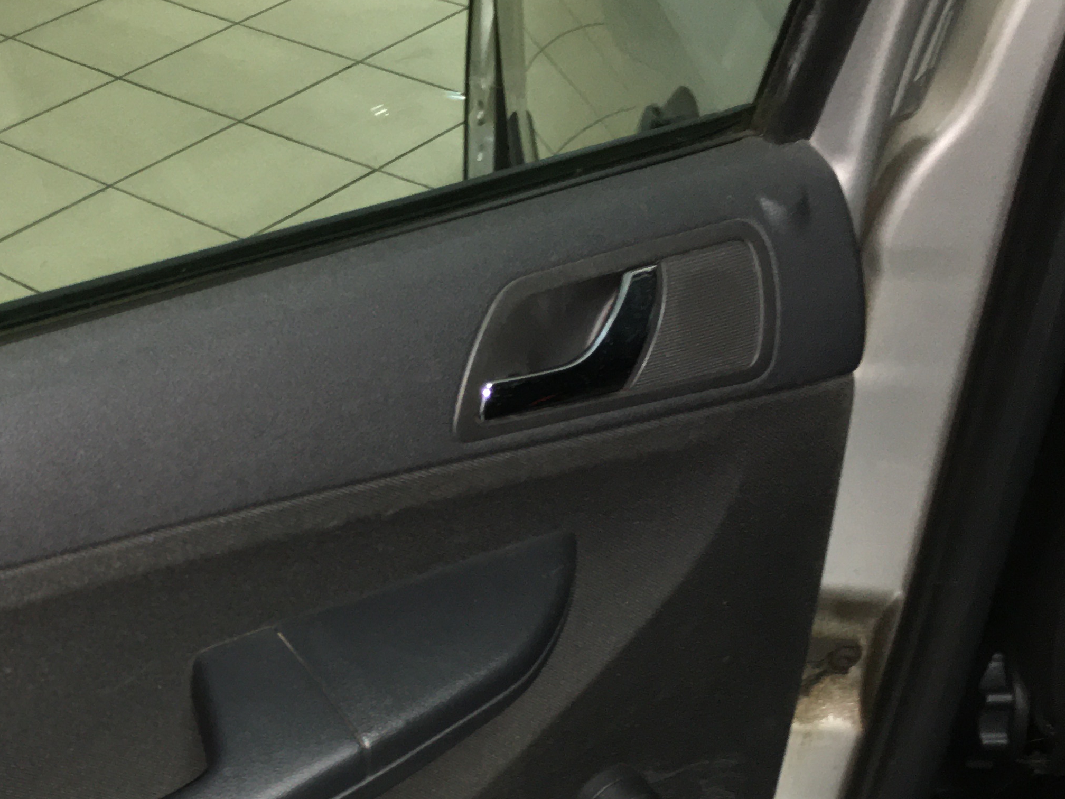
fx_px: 1784
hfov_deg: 32.1
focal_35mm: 58
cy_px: 675
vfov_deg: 24.7
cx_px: 168
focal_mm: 4.15
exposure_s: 1/17
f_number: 2.2
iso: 80
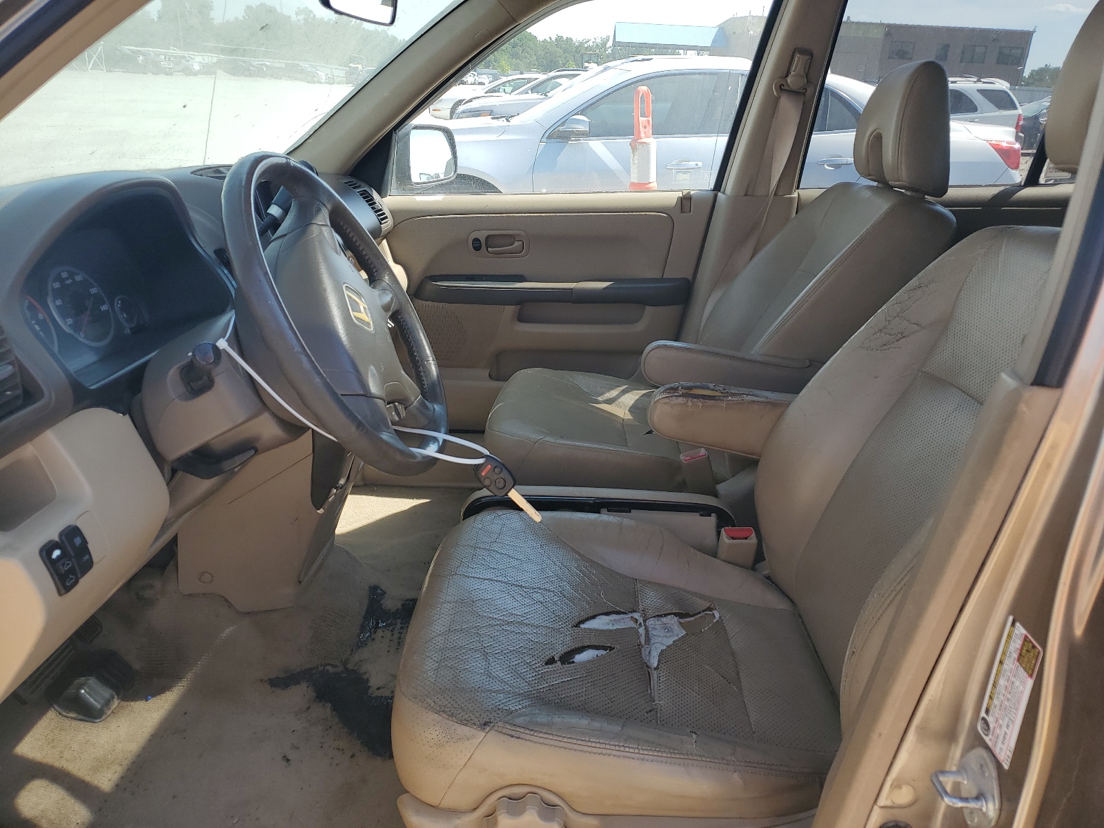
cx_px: 552
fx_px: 829
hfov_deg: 67.3
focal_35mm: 26
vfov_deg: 53.1
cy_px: 414
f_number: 1.5
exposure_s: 1/909
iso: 50
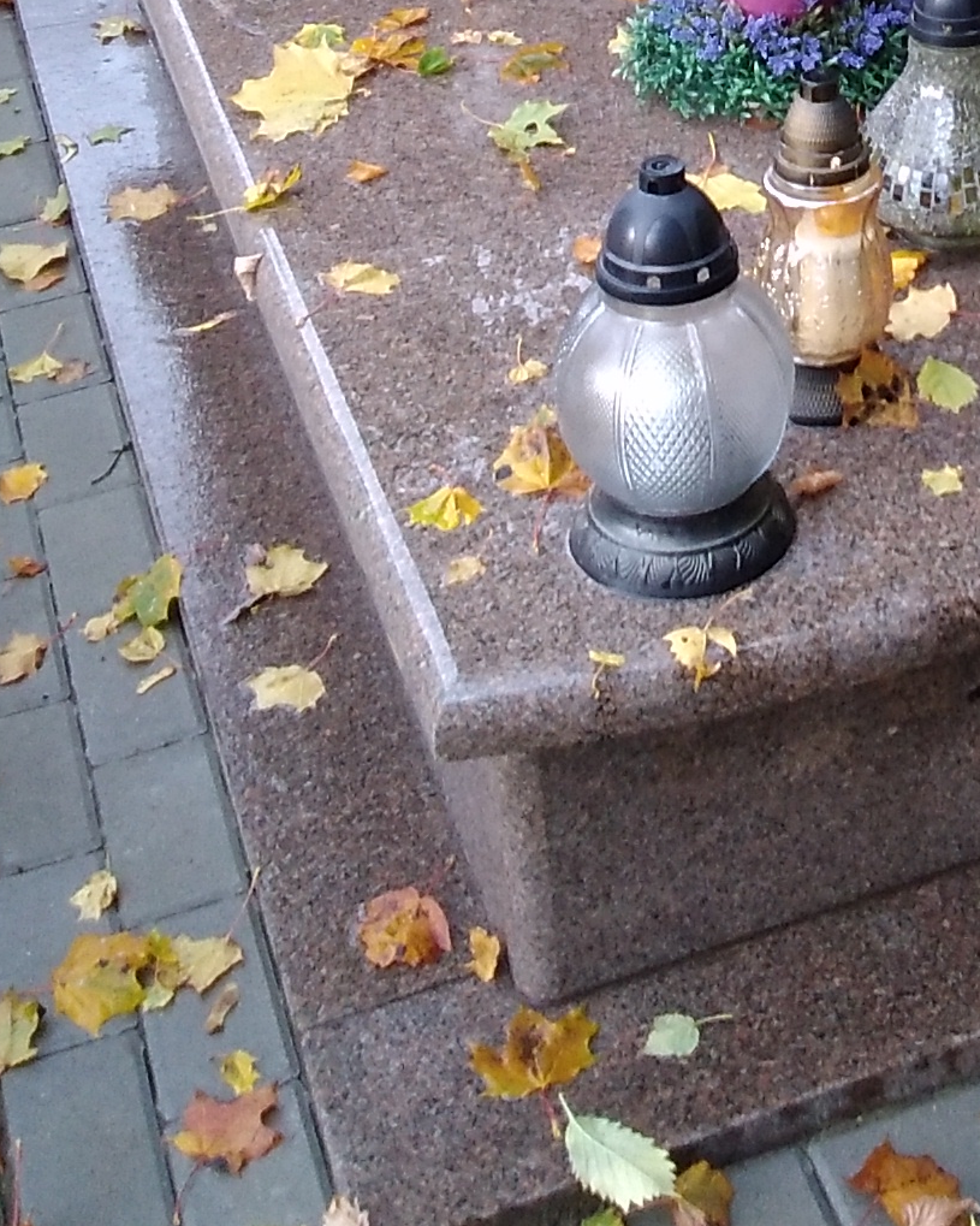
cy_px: -83
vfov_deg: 24.8
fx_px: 2611
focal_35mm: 72
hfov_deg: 20.8
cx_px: 908
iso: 170
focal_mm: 2.39
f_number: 2.4
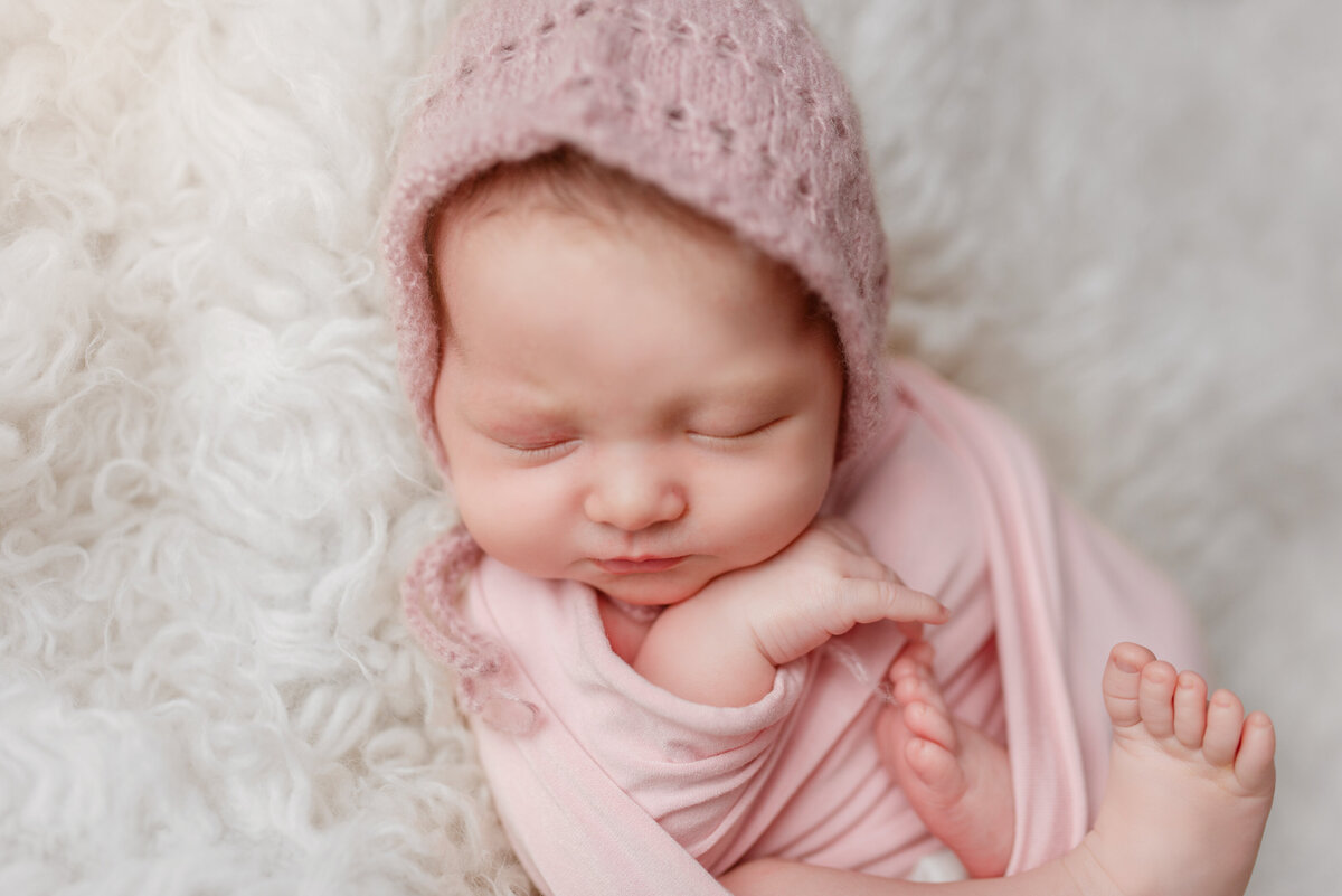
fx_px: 1305
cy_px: 448
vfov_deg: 37.9
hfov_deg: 54.4
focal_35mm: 35
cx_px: 671
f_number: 2
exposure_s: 1/800
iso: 500
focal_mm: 35
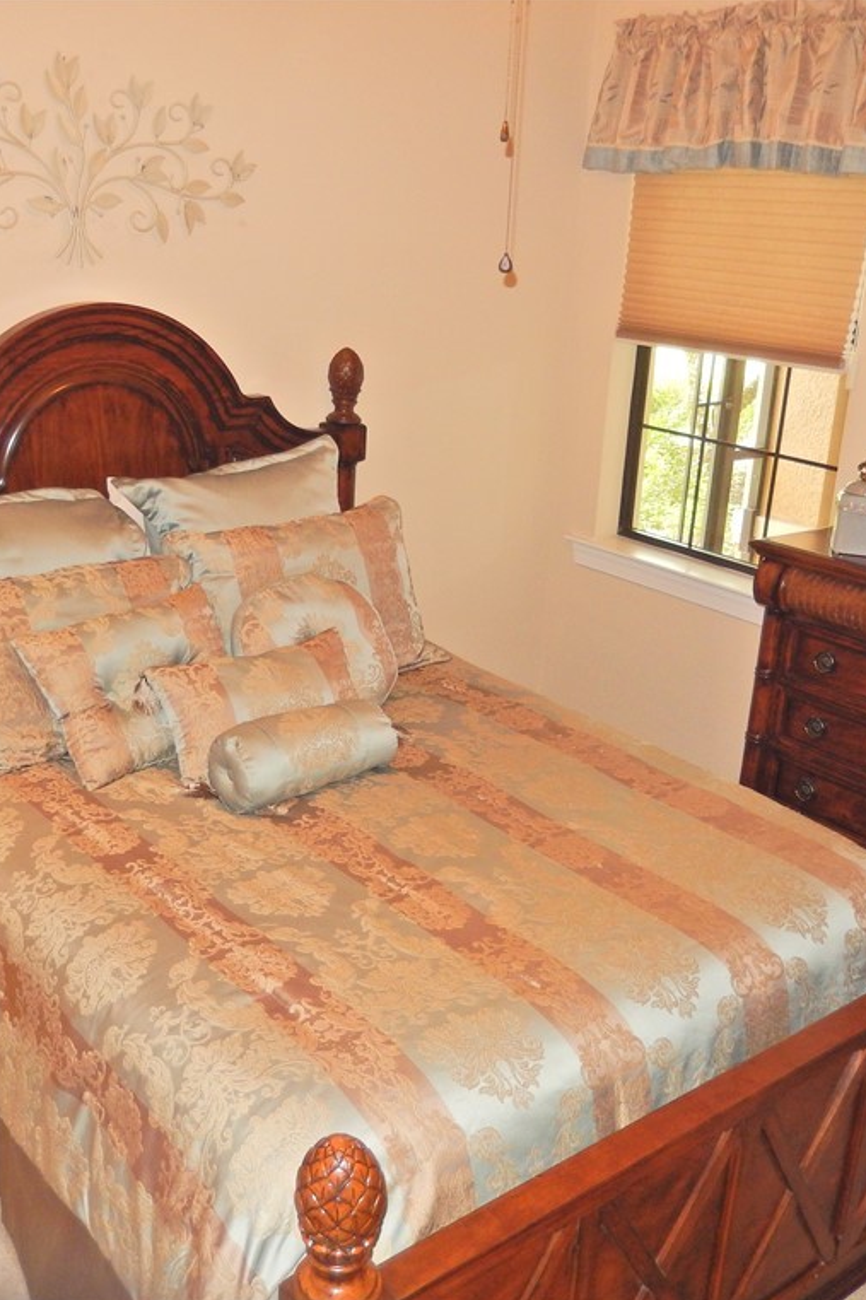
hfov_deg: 37.7
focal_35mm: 35
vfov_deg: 54.4
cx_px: 343
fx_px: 1263
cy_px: 653
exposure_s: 1/30
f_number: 3.4
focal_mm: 4.5
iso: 250
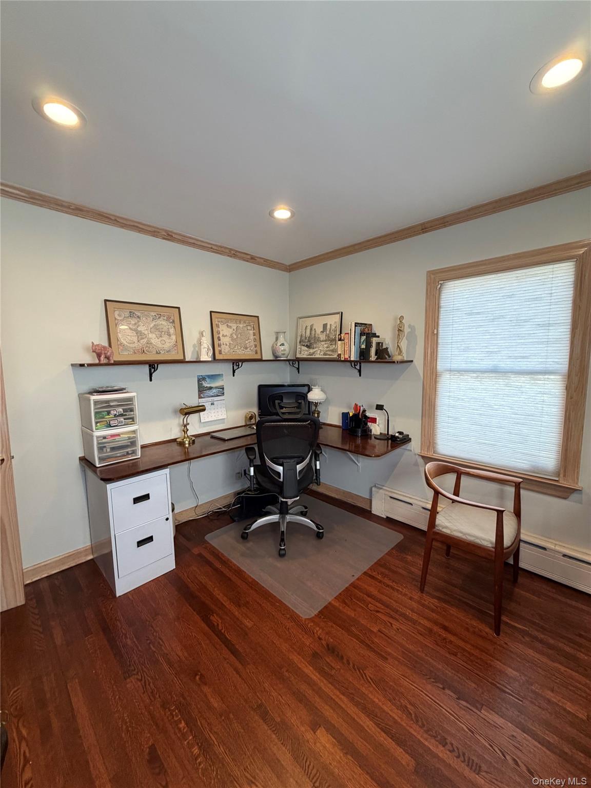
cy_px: 394
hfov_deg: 85.7
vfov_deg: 102.1
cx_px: 296
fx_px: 319
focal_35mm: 14
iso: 320
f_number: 2.2
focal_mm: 2.22
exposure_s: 1/120
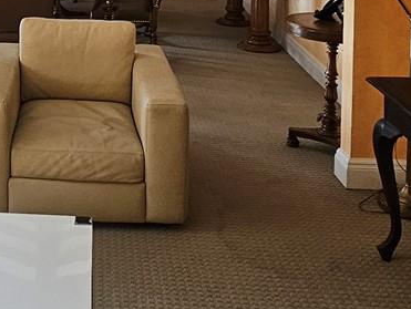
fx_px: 666
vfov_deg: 23.5
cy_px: -79
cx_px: 7
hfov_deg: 31.9
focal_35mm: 56
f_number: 2.2
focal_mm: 2.2
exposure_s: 1/77
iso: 100
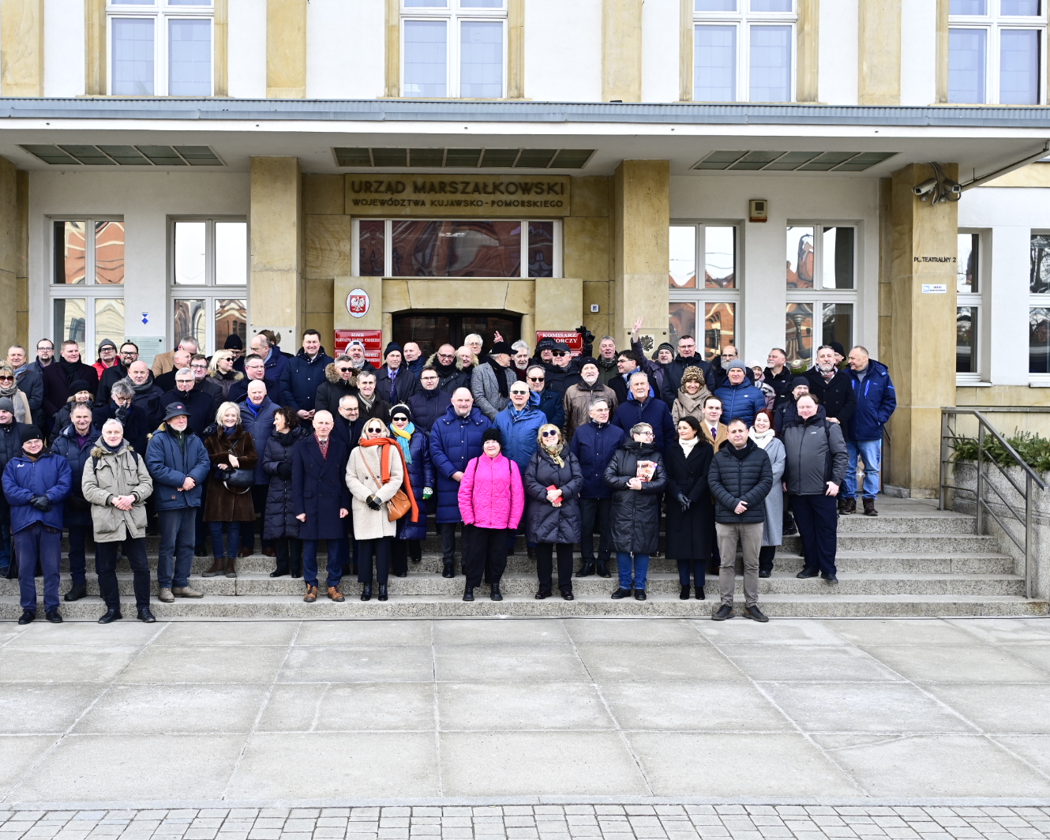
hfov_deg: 45.7
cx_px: 458
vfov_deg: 37.3
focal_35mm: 40
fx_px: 1243
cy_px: 417
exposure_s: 1/320
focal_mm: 35
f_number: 4
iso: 320
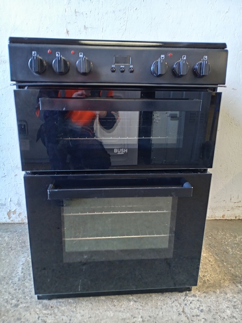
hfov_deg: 51.4
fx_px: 252
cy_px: 162
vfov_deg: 65.3
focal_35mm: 27
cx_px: 121
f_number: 1.8
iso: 820
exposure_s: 1/20
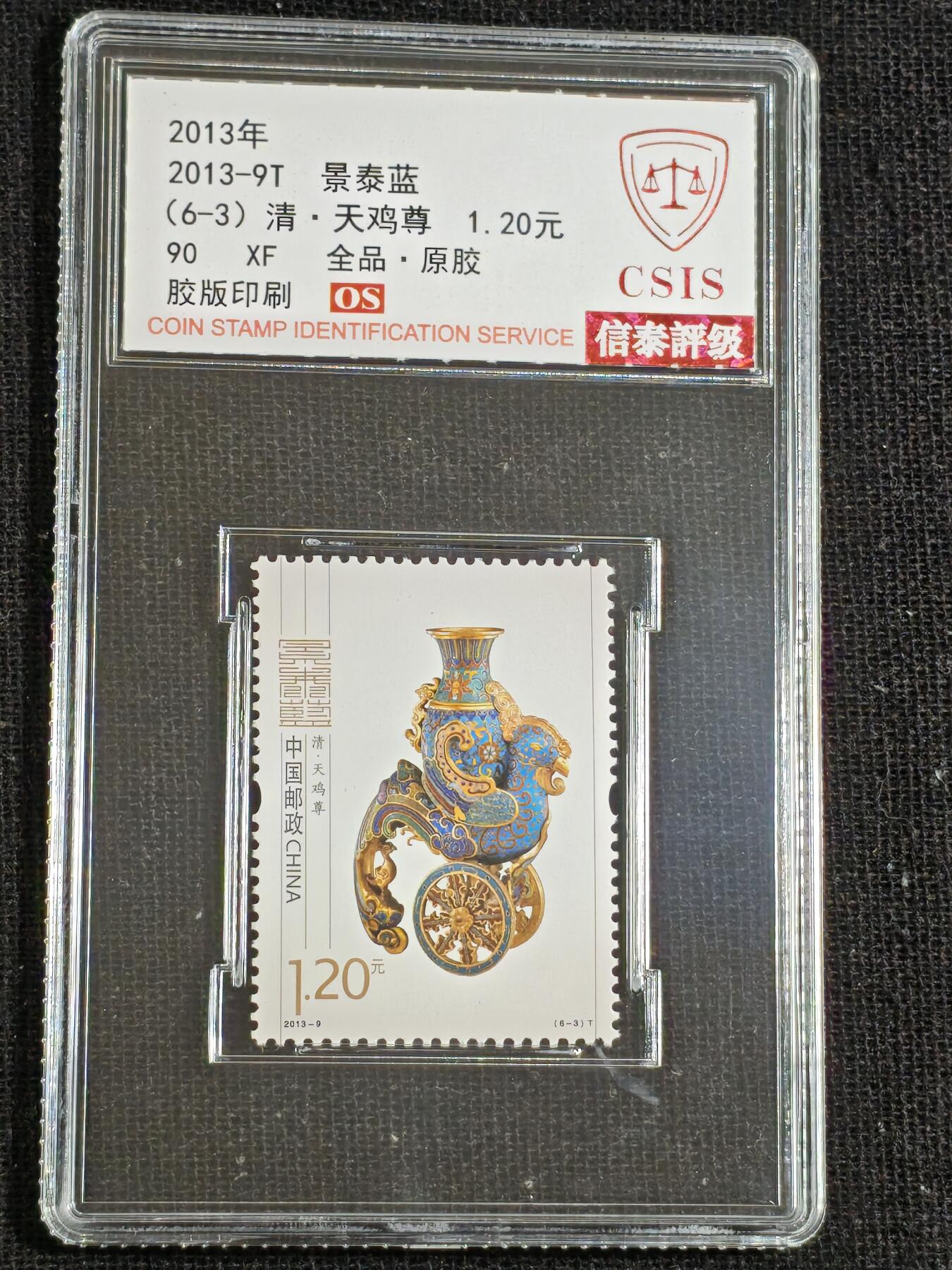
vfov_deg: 18.7
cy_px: 635
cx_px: 476
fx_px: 3850
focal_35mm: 105
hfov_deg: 14.1
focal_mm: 4.94
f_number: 1.5
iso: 50
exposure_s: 1/469
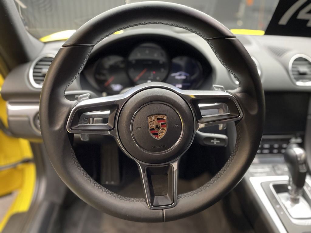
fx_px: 234
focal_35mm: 26
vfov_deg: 53.1
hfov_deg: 67.3
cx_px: 156
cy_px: 116
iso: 500
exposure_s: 1/25
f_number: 1.6
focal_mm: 4.2
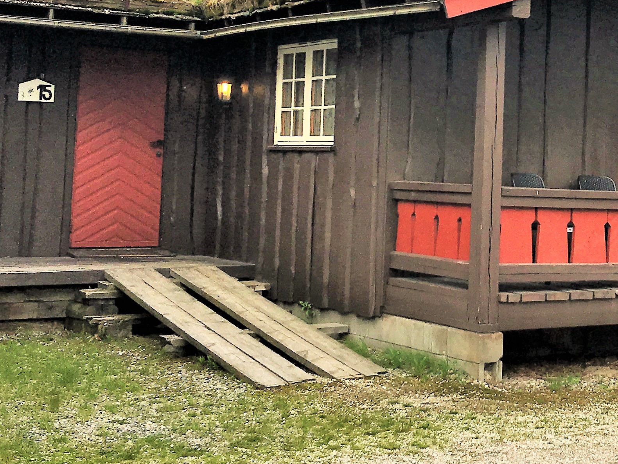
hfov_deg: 25.6
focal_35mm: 74
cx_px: 544
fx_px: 1321
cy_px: 115
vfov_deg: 19.8
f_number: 2.2
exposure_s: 1/348
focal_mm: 4.15
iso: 25
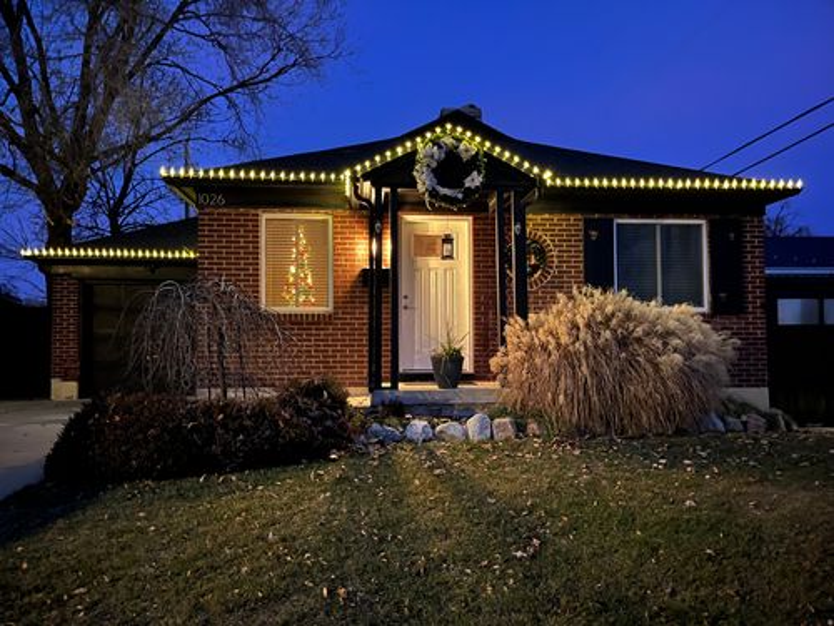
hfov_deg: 67.3
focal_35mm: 26
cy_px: 313
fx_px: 626
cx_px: 417
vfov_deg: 53.1
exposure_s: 1/5
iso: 1000
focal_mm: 5.1
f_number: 1.6
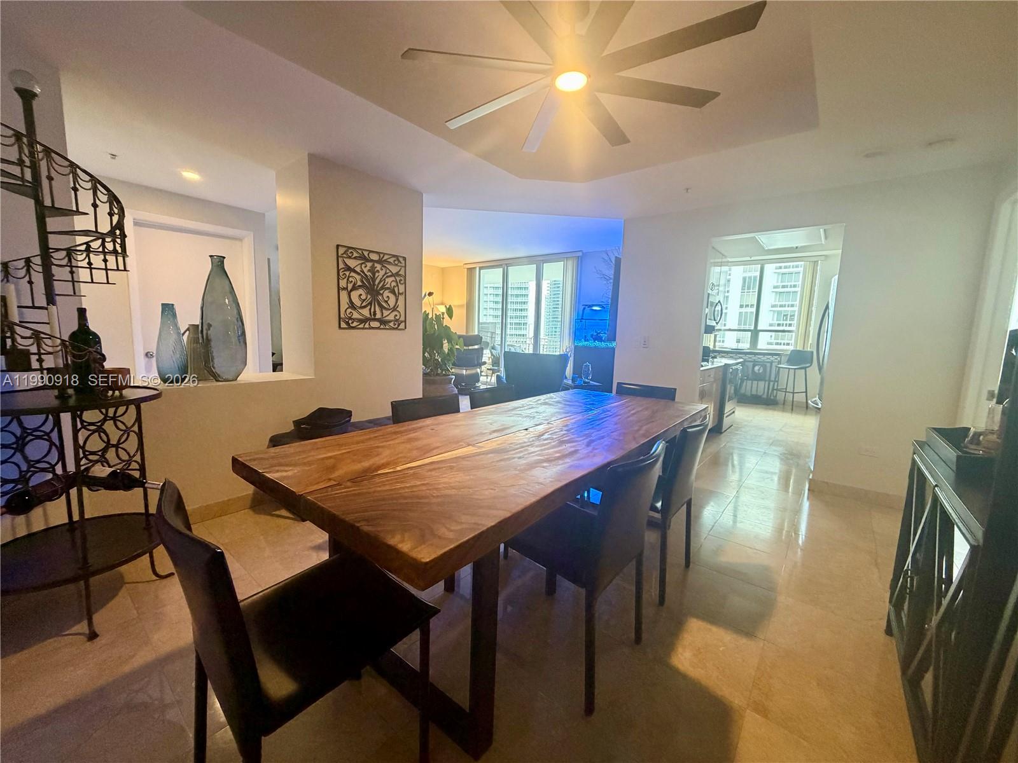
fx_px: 412
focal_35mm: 14
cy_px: 382
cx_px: 509
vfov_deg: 85.7
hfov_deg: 102.1
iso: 400
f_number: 2.2
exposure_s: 1/60
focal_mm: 2.22
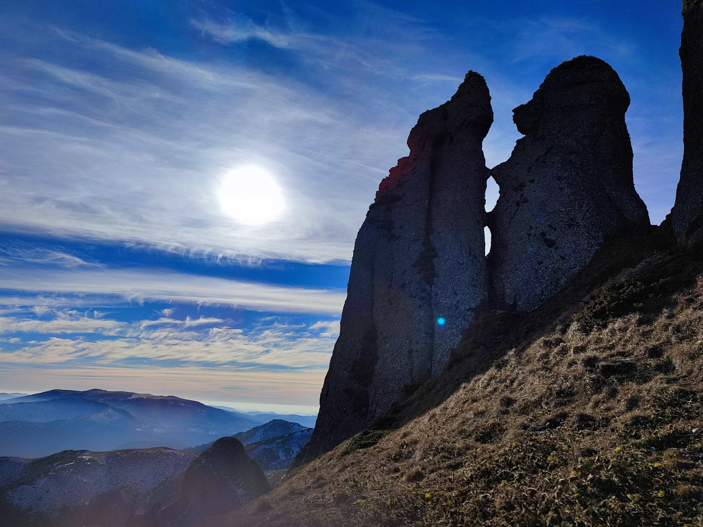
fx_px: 508
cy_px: 264
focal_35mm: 25
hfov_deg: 69.4
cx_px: 352
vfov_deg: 54.9
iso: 51
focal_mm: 6.04
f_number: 1.9
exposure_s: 1/4577
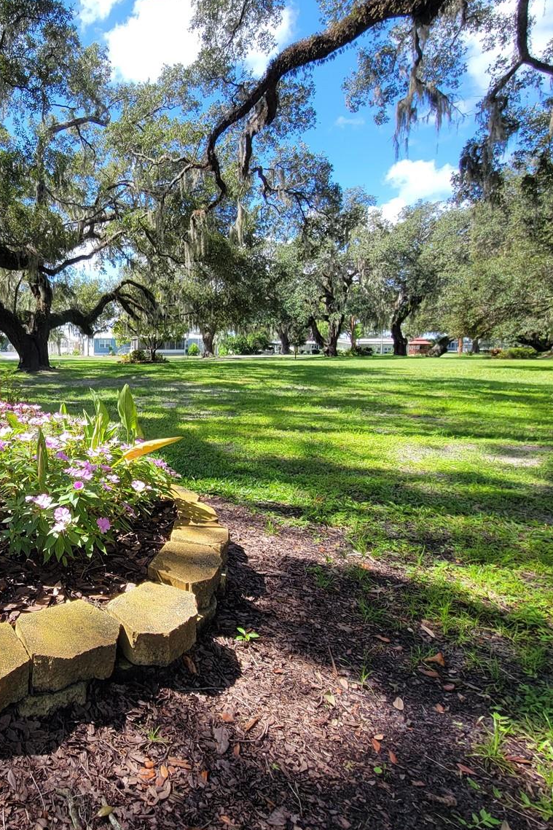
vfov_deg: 86.9
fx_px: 438
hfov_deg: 54.5
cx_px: 36
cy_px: 399
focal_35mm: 19
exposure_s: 1/487
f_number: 2.2
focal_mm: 2.2
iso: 50
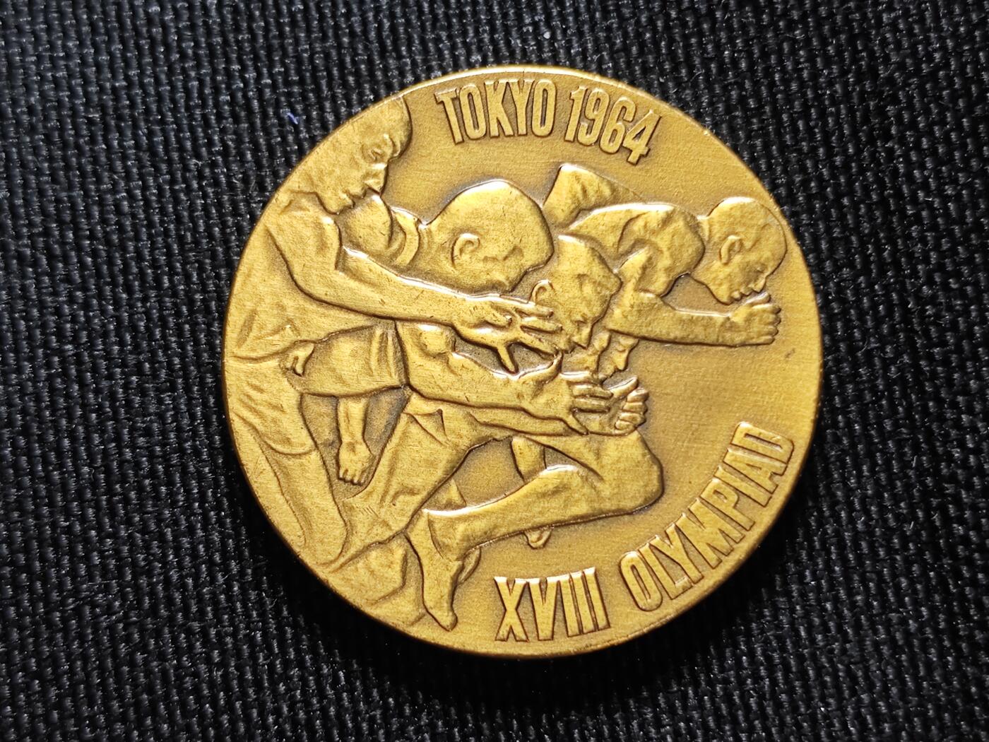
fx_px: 2229
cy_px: 371
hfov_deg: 25.0
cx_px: 494
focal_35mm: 78
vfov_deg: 18.9
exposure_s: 1/90
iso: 100
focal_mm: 5.84
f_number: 1.6
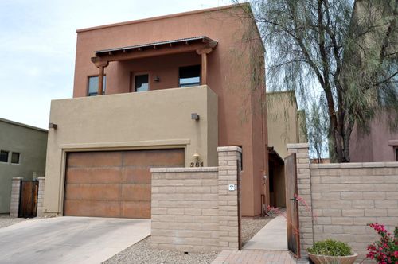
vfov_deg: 41.0
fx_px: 353
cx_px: 199
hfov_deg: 58.8
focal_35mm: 32
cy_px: 132
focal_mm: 32
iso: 320
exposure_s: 1/320
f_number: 10
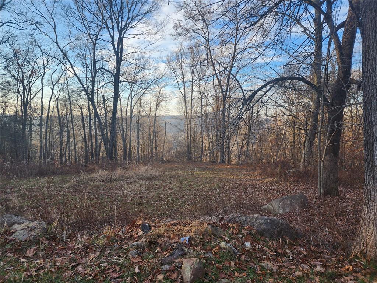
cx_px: 188
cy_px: 142
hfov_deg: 73.9
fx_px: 250
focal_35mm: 23
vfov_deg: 58.9
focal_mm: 6.4
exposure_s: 1/180
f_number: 1.8
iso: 12
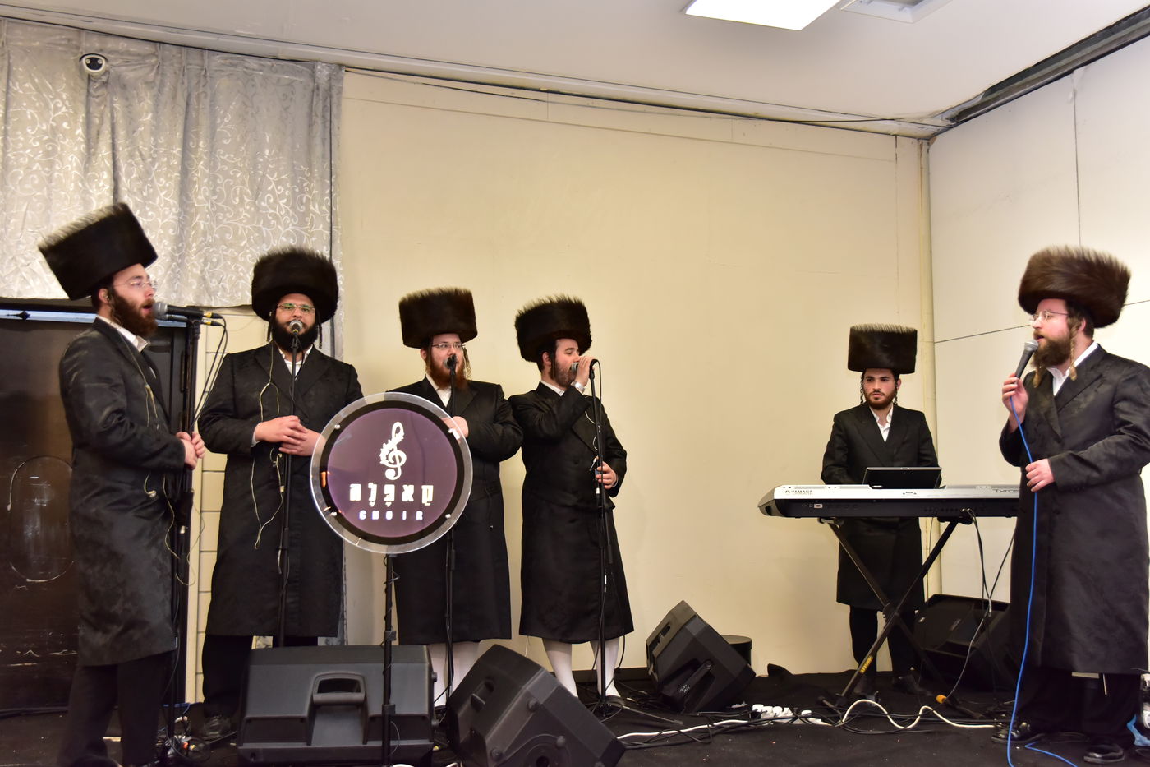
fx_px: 1118
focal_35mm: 35
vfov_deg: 37.8
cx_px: 575
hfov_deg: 54.4
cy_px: 384
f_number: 3.5
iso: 1600
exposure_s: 1/250
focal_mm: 35
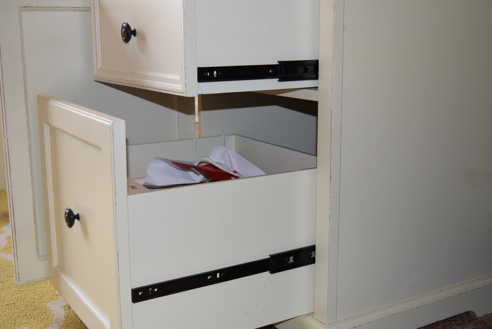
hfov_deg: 41.1
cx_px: 246
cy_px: 164
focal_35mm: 48
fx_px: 656
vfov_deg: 28.1
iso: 800
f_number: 5
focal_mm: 32
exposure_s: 1/100
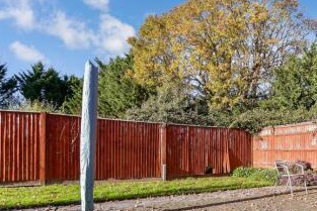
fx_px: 335
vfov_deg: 34.5
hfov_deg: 49.2
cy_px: 151
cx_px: 227
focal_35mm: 38
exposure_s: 1/200
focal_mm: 17
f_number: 8
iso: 160
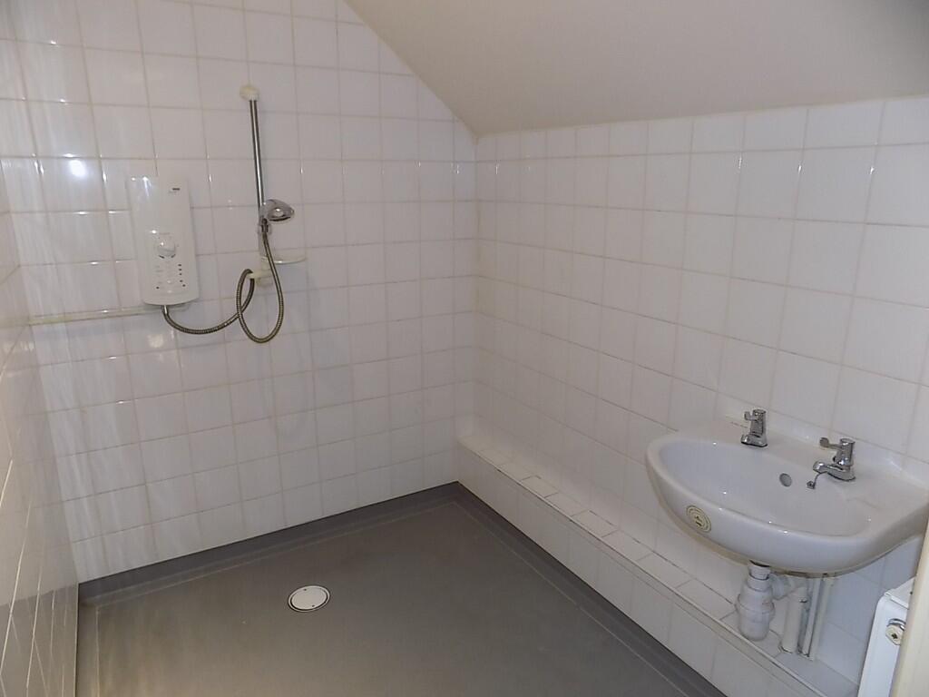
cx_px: 464
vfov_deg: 58.9
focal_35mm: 23
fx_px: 617
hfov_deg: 73.9
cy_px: 348
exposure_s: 1/30
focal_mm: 4
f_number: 3.1
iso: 200
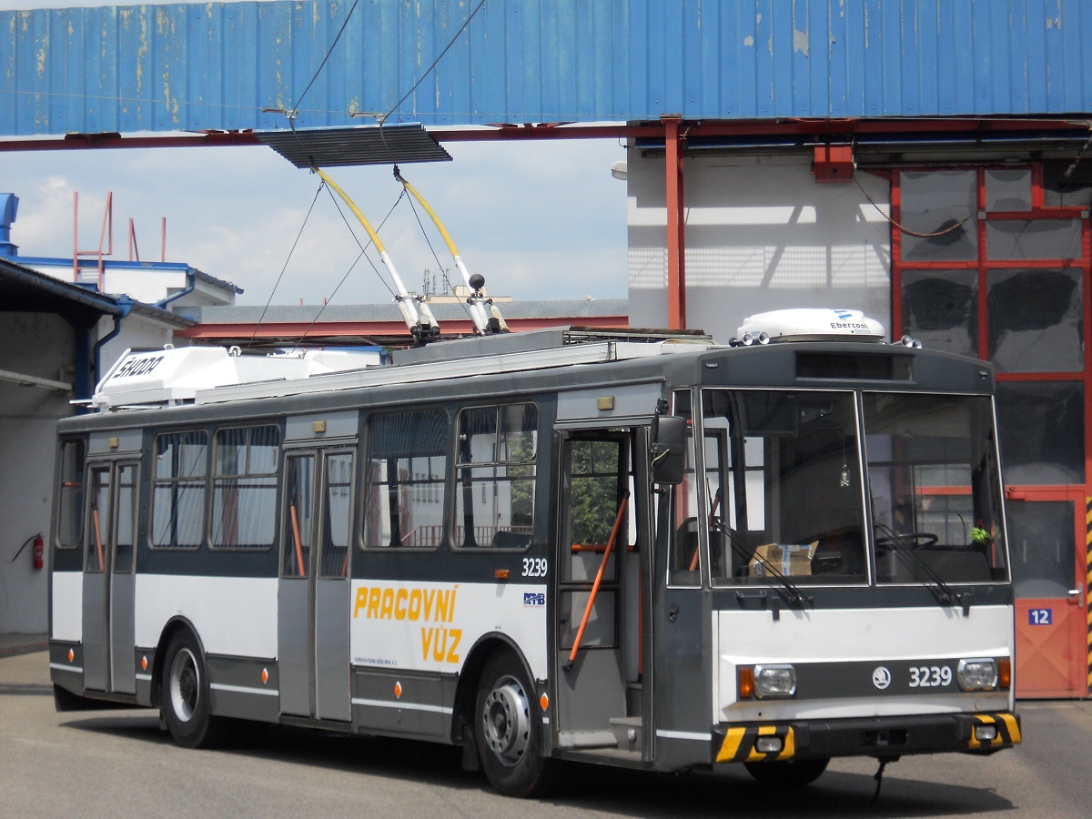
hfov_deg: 21.3
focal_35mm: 92
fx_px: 2902
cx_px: 546
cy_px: 410
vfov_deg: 16.1
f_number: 5.4
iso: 80
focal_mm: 16.5
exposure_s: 1/500
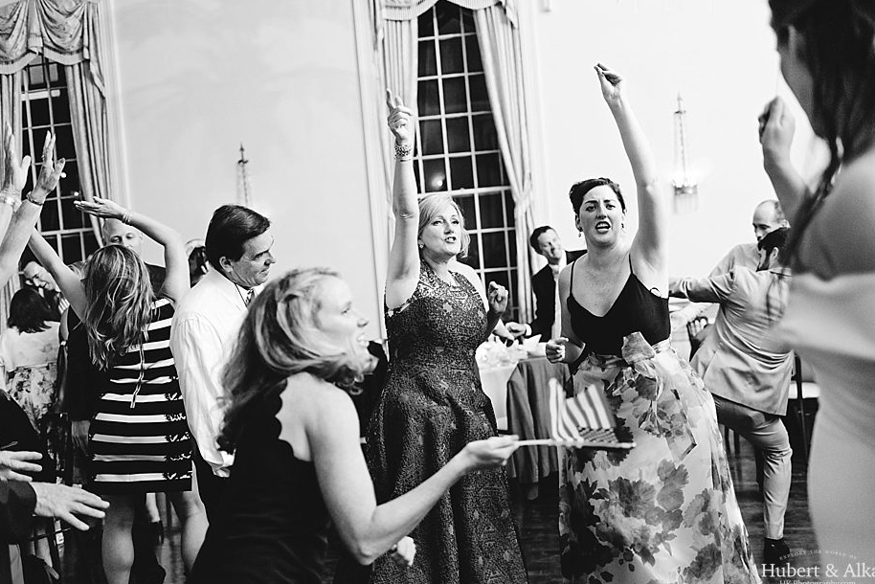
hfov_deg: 53.1
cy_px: 297
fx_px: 875
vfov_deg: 36.9
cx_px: 438
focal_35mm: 36
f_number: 1.8
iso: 500
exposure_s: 1/125
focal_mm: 35
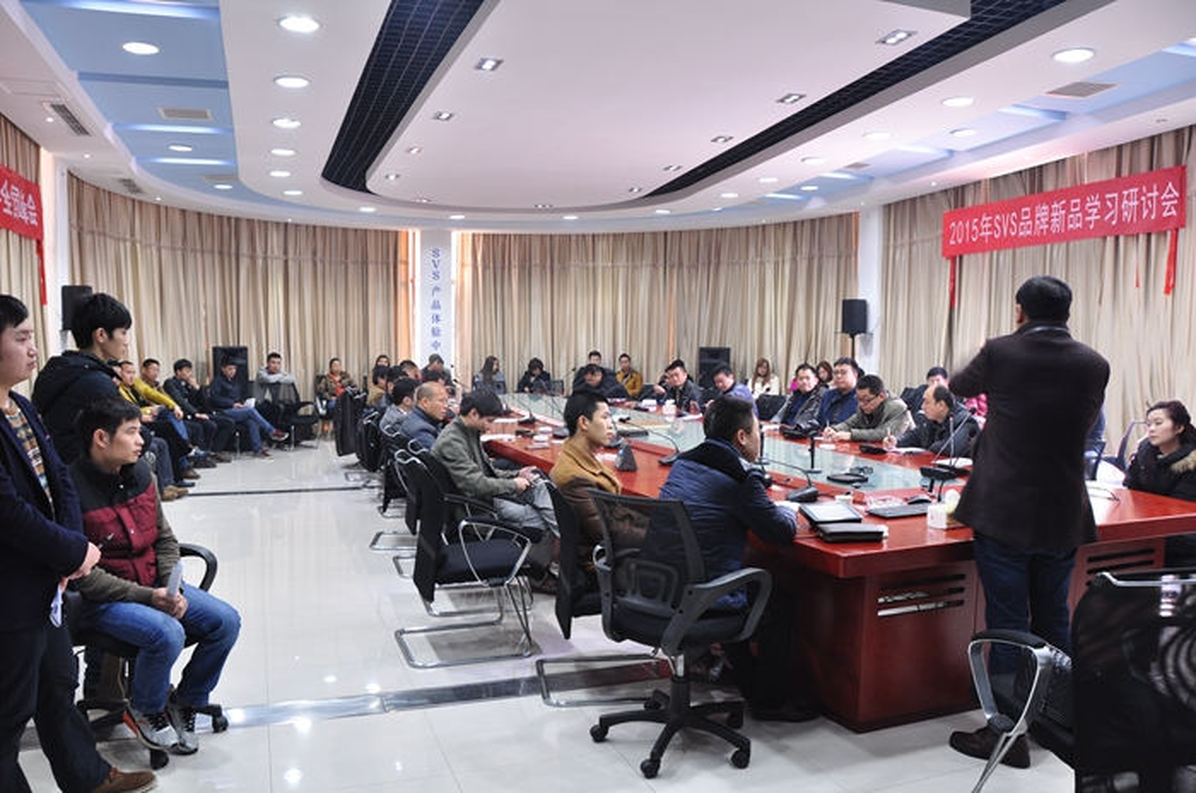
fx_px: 895
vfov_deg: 47.8
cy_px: 396
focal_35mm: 27
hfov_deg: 67.5
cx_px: 598
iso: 400
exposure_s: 1/8
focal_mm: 18
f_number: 6.3
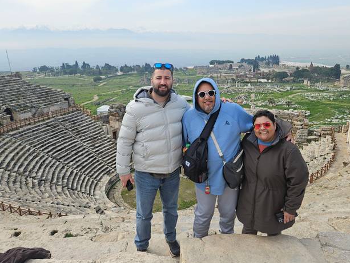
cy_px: 130
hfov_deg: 65.1
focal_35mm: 27
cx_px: 196
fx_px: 273
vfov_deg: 51.4
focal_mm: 5.4
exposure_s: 1/904
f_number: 1.8
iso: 25
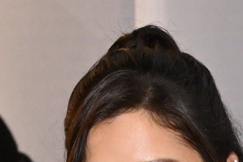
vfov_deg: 4.2
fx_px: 2153
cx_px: 280
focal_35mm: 319
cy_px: 501
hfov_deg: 6.4
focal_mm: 41
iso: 3200
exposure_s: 1/80
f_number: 4
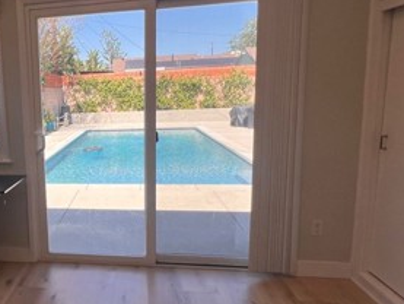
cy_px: 154
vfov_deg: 46.8
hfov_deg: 54.3
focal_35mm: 30
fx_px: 350
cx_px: 61
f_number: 1.8
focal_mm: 1.57
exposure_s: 1/582
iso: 32
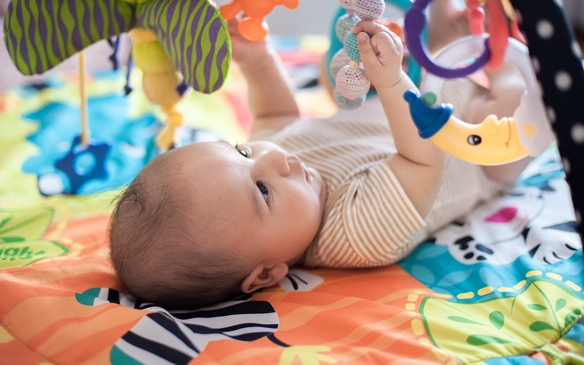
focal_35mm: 51
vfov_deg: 25.3
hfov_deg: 39.6
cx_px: 292
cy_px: 176
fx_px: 812
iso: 800
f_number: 2
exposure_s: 1/125
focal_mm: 50
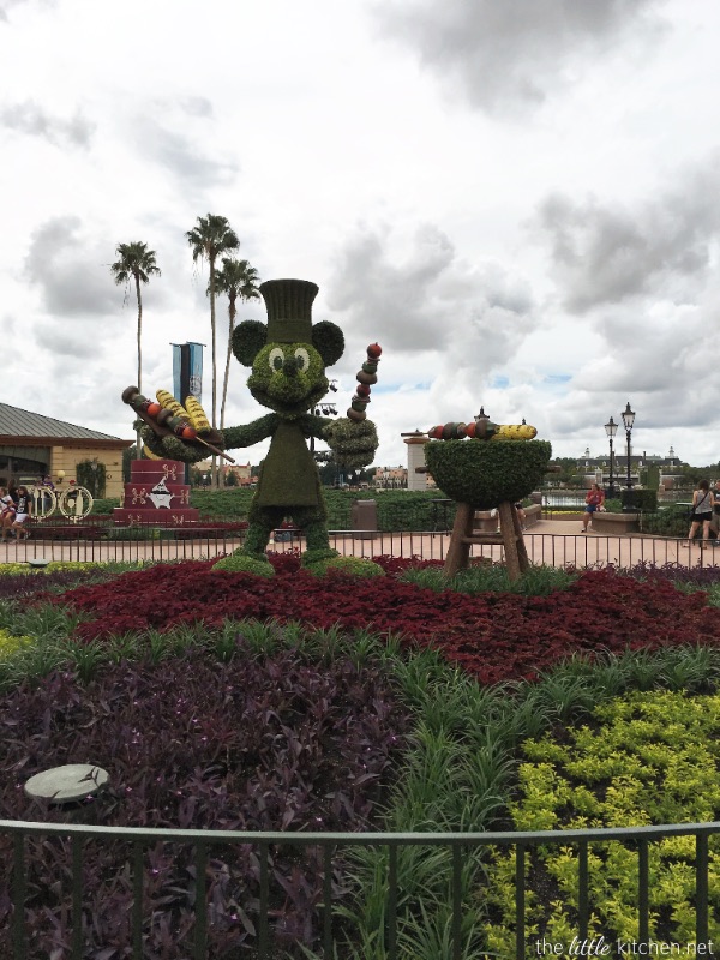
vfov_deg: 61.7
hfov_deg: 48.2
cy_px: 480
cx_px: 360
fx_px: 804
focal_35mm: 29
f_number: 2.2
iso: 25
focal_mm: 4.15
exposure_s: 1/3344
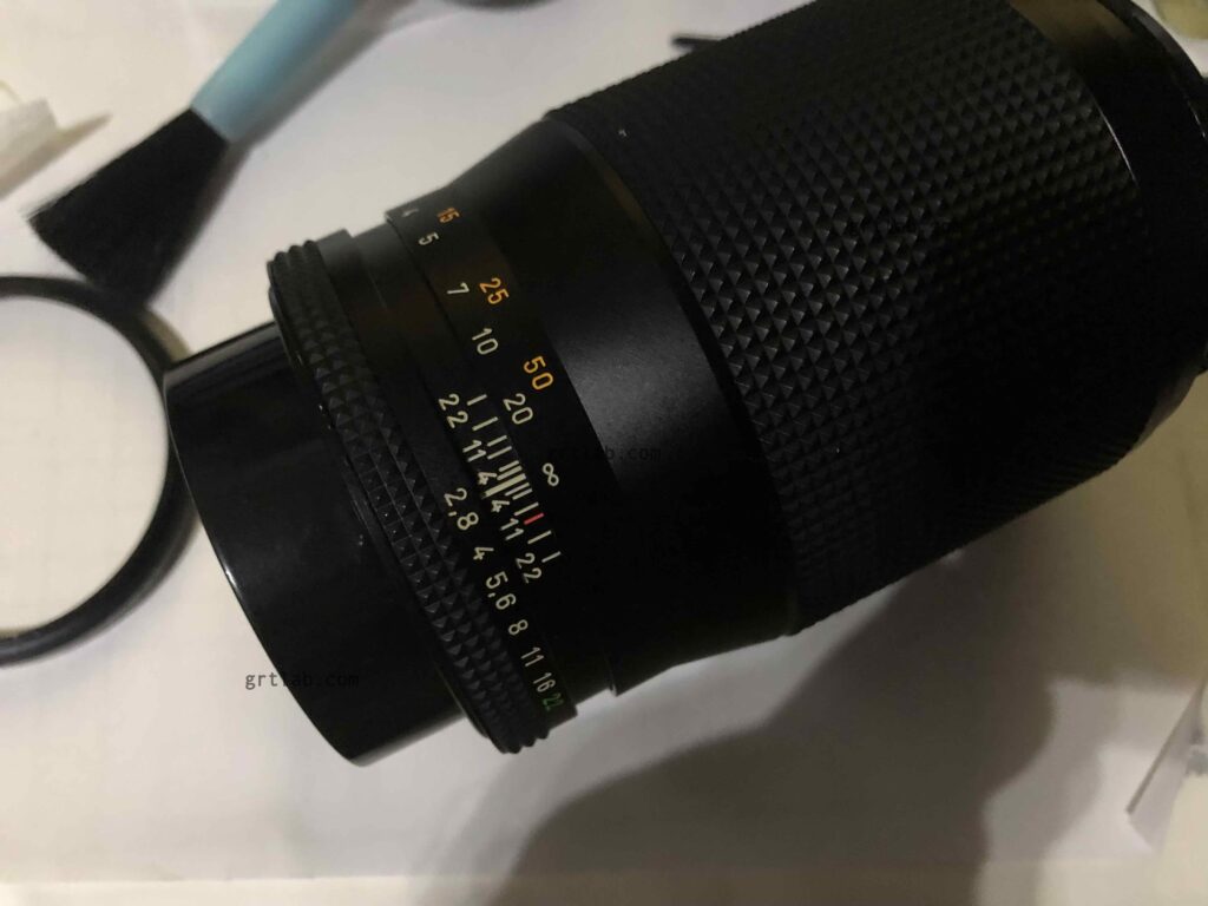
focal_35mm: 28
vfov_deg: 49.7
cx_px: 604
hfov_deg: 63.4
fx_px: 977
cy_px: 453
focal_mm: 3.99
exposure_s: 1/4
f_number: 1.8
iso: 100
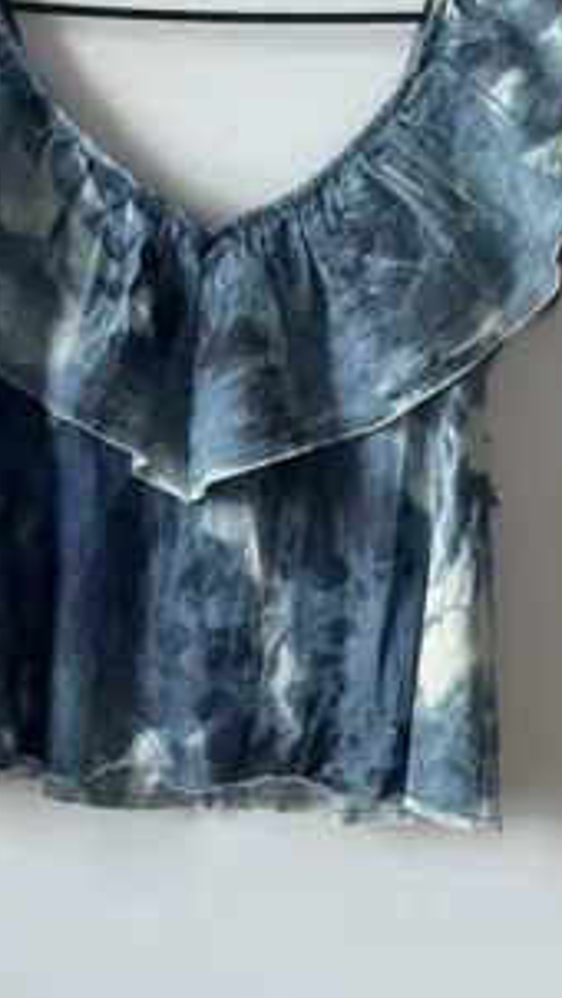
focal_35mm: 75
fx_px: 1986
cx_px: 205
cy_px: 416
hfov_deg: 16.1
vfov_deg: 28.2
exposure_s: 1/60
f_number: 2
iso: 640
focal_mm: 6
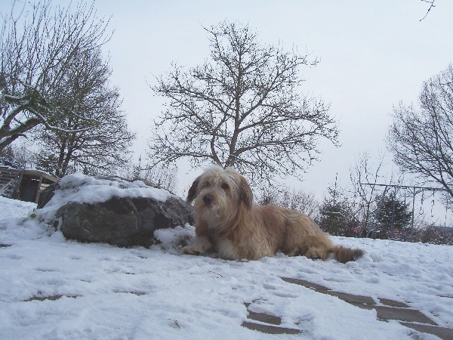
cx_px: 226
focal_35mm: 34
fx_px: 445
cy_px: 170
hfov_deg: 54.0
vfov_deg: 41.8
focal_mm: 5.6
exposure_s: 1/750
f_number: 5.6
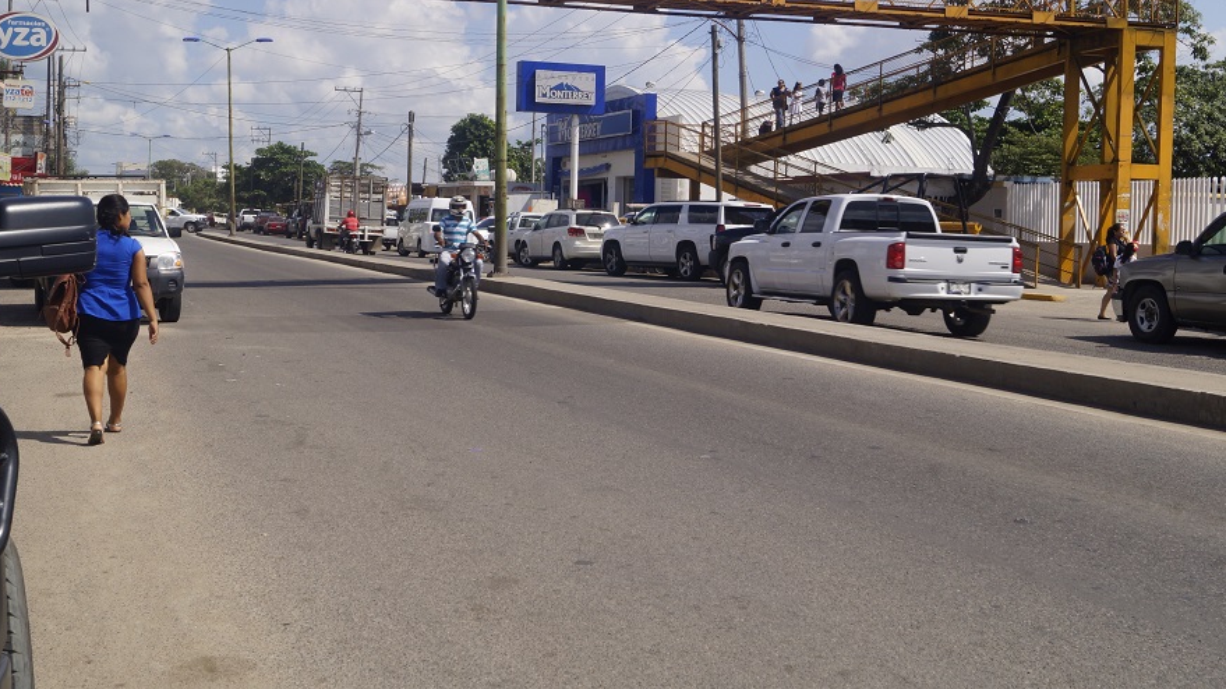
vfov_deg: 26.5
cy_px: 280
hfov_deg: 45.5
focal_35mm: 45
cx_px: 607
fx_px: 1463
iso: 100
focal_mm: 28
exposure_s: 1/125
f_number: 16
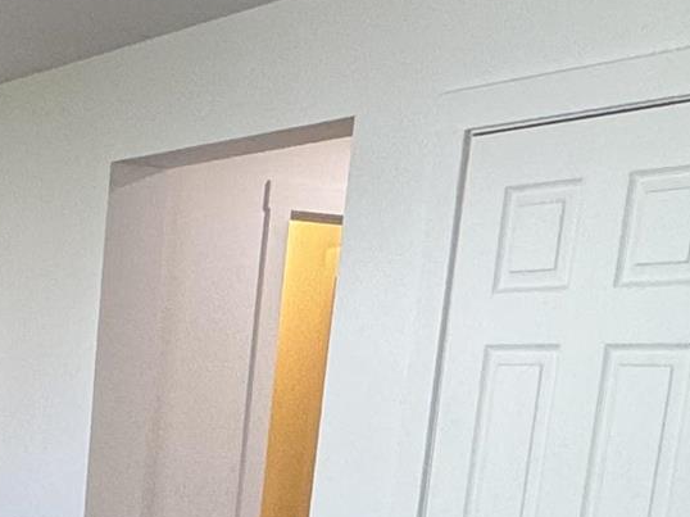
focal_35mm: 80
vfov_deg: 16.8
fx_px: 1594
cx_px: -183
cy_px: 761
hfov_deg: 22.2
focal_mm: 2.22
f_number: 2.2
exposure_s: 1/120
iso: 160
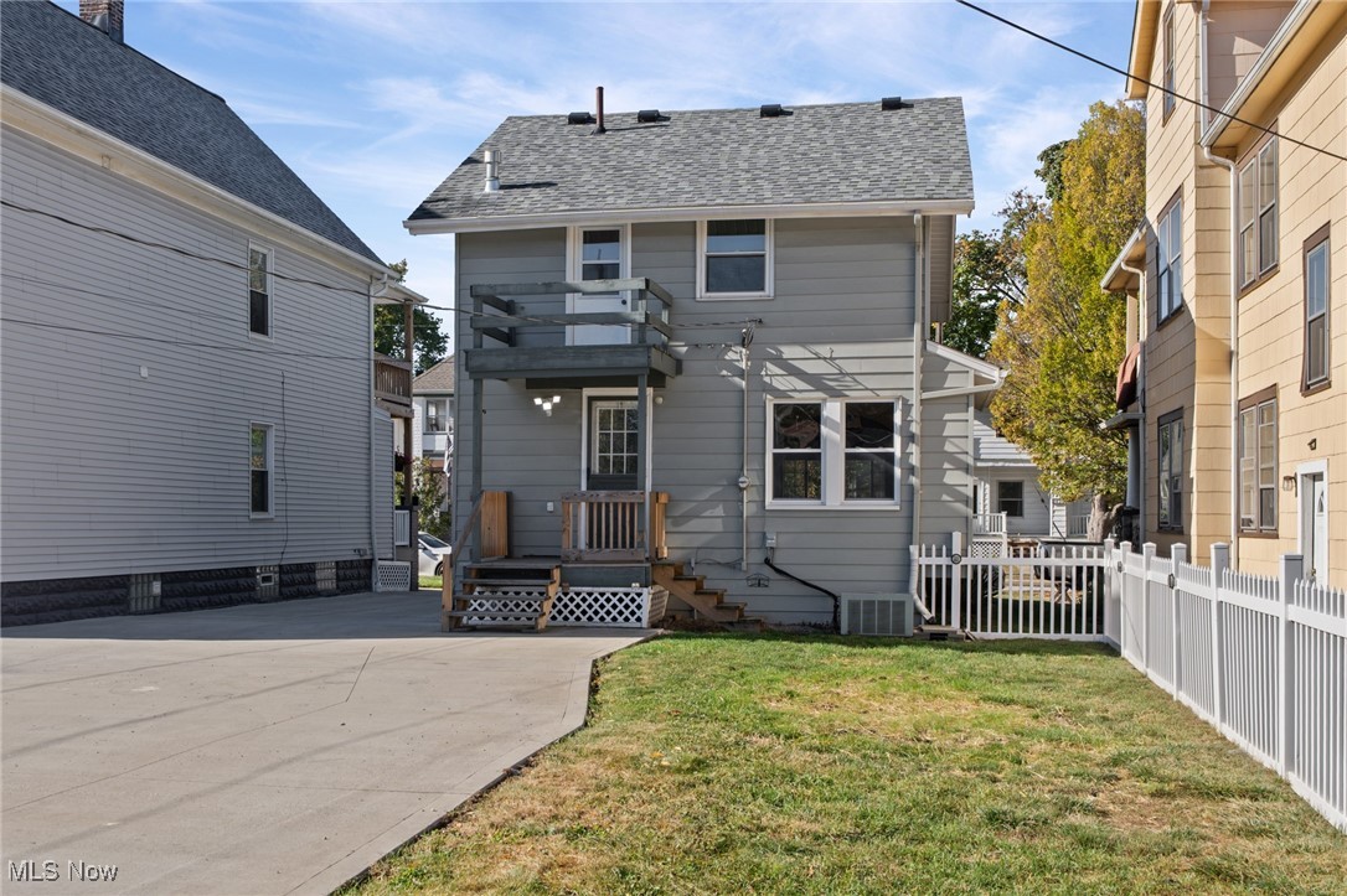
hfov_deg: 53.2
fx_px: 1346
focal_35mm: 36
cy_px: 448
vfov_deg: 36.8
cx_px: 674
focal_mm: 24
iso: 250
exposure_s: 1/125
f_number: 9
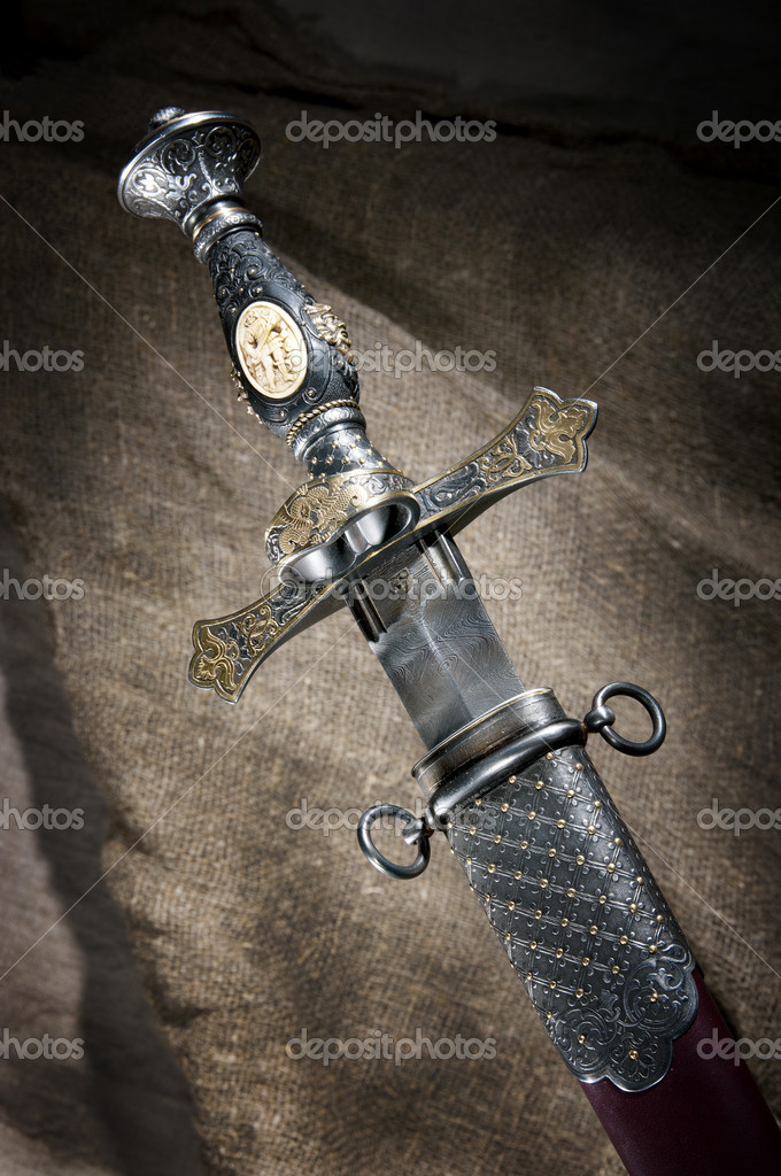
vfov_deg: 29.9
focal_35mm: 68
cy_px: 588
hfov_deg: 20.1
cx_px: 390
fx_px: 2202
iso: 100
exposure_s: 1/125
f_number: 14
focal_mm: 45
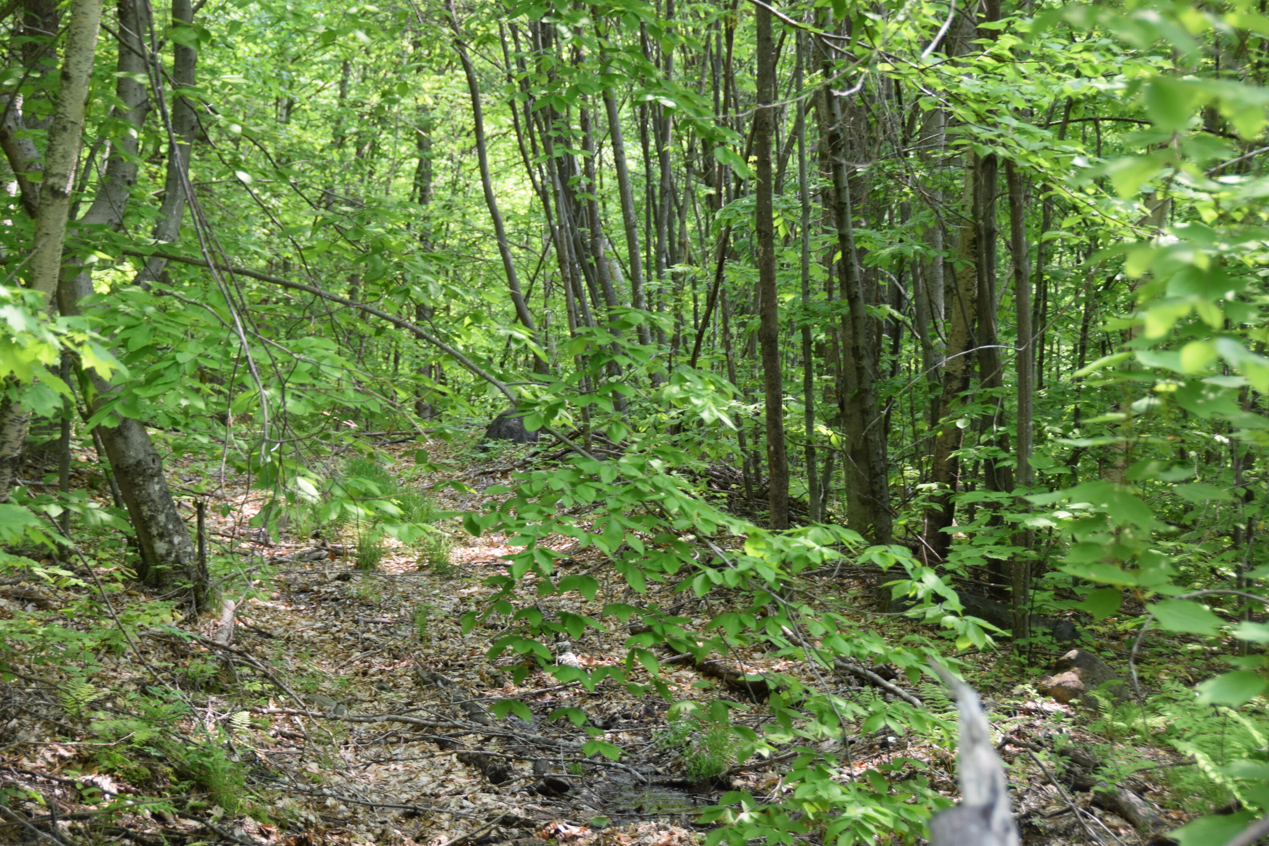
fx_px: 3437
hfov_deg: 20.9
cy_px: 423
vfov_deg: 14.0
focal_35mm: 98
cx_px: 634
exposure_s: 1/160
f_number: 6.3
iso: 400
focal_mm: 65
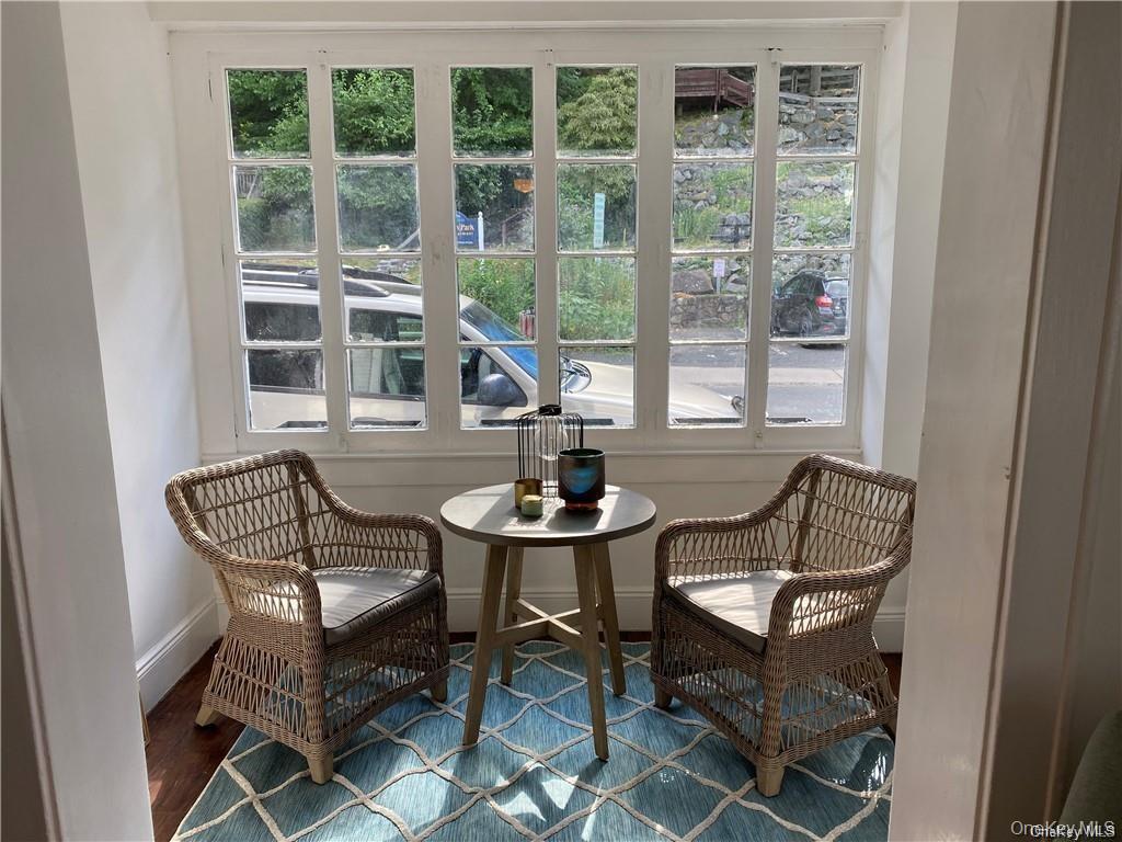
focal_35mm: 26
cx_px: 561
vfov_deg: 53.1
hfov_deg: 67.3
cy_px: 421
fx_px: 843
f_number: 1.8
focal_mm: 4.25
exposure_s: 1/222
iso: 32
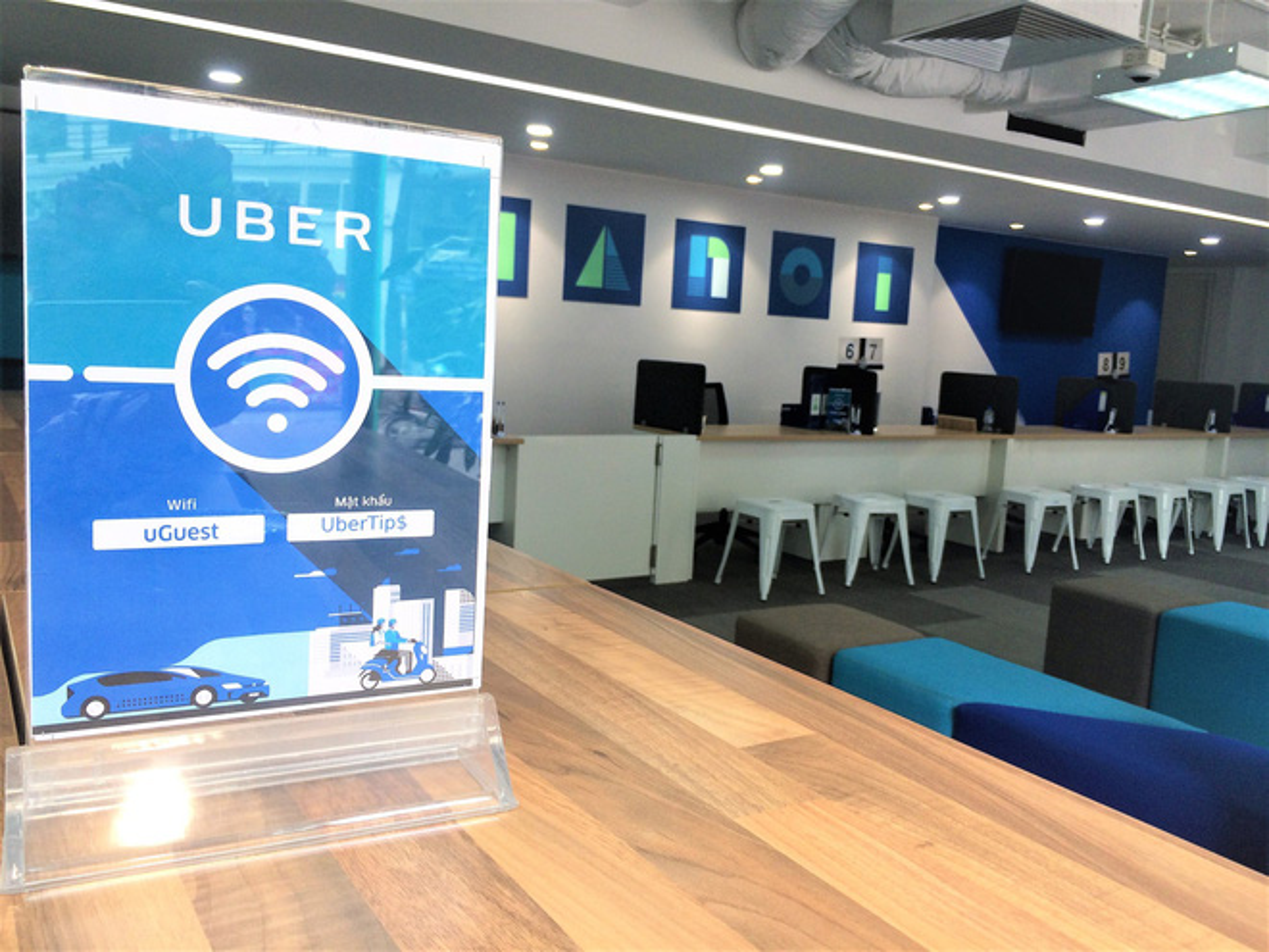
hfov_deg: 61.7
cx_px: 634
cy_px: 476
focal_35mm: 29
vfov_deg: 48.2
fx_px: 1063
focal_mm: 4.15
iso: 50
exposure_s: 1/100
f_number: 2.2
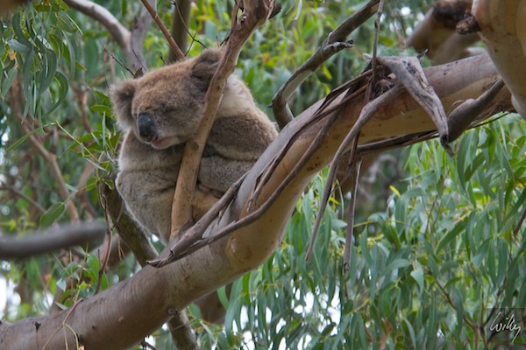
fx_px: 4273
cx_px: 263
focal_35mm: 292
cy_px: 175
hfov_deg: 7.0
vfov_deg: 4.7
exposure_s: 1/125
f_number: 5.6
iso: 250
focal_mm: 195
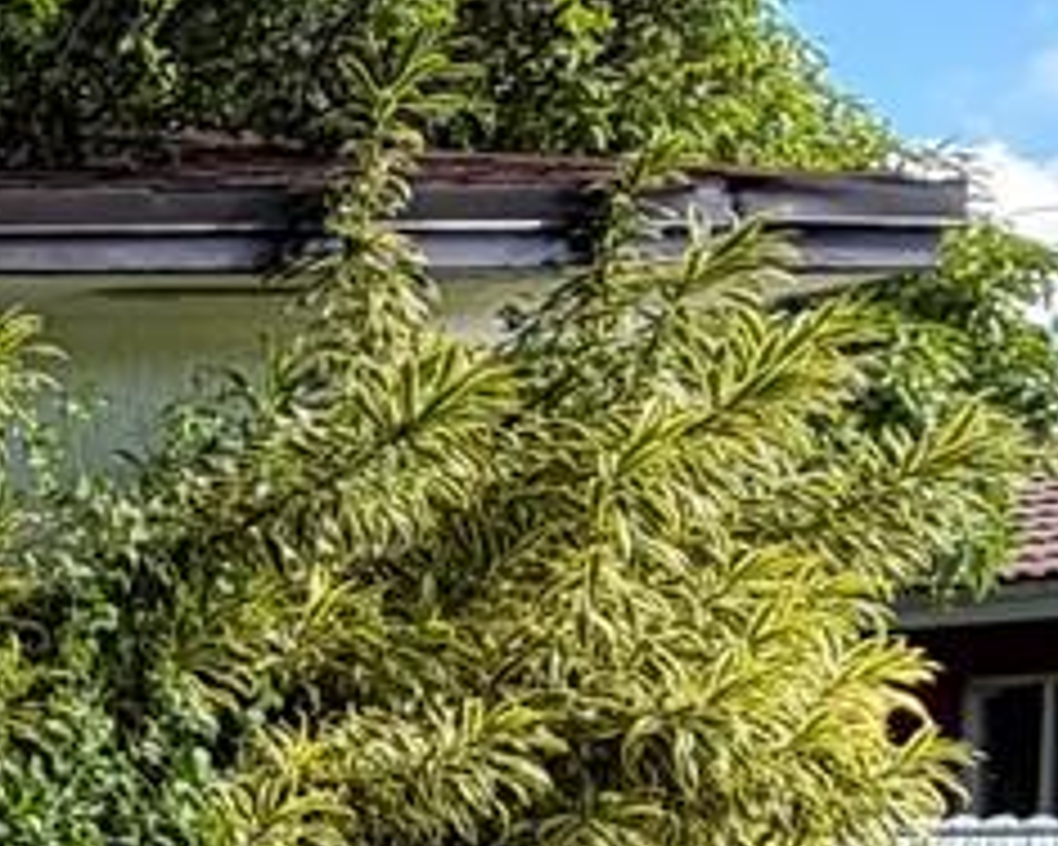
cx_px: -1693
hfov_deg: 13.2
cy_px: 963
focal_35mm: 93
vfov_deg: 16.0
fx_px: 2912
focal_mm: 2.22
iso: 40
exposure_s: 1/245
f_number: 2.2
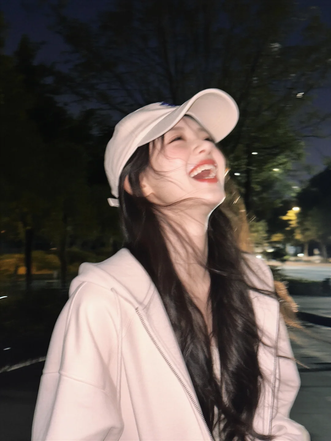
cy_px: 220
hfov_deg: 53.1
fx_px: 331
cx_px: 166
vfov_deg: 67.3
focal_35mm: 26
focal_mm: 4.25
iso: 400
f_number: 1.8
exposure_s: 1/40
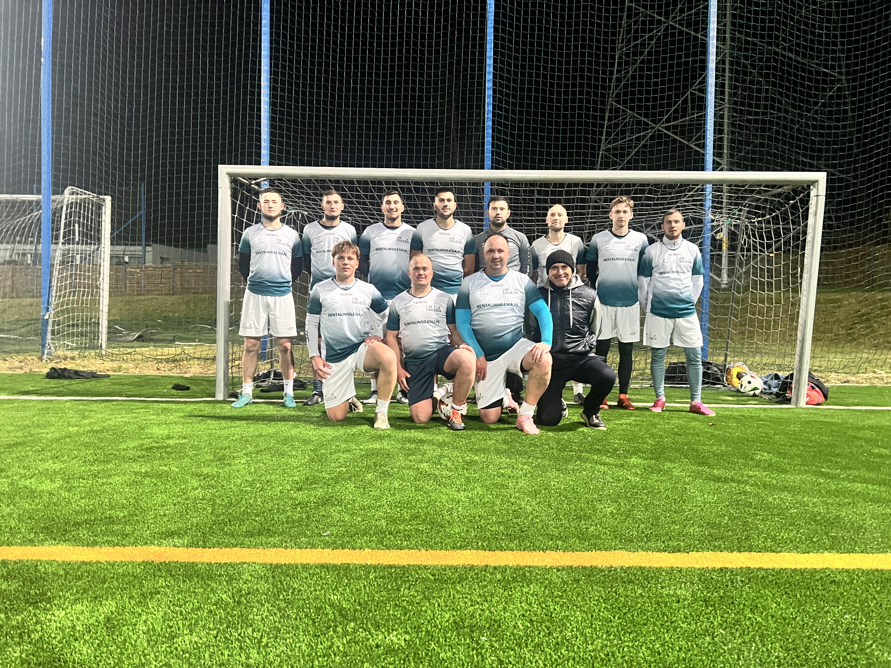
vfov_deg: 53.1
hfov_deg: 67.3
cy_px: 334
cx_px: 446
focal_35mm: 26
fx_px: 669
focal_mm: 5.7
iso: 500
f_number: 1.5
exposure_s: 1/50
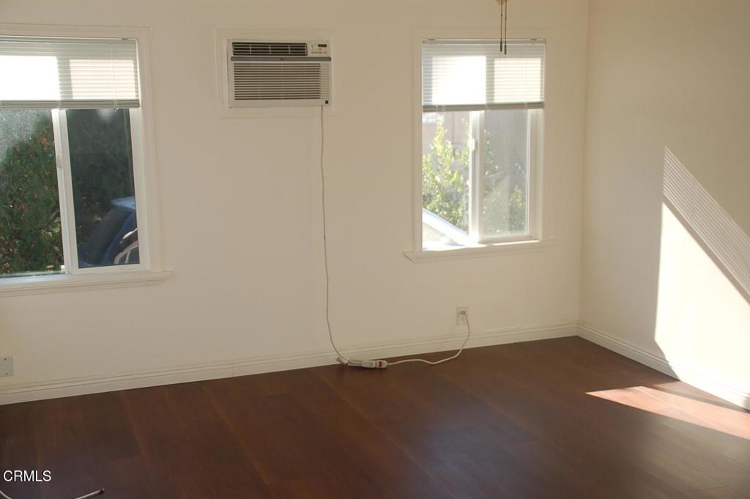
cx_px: 375
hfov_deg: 41.1
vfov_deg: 28.0
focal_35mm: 48
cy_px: 250
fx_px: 999
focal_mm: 32
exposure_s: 1/250
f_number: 4.2
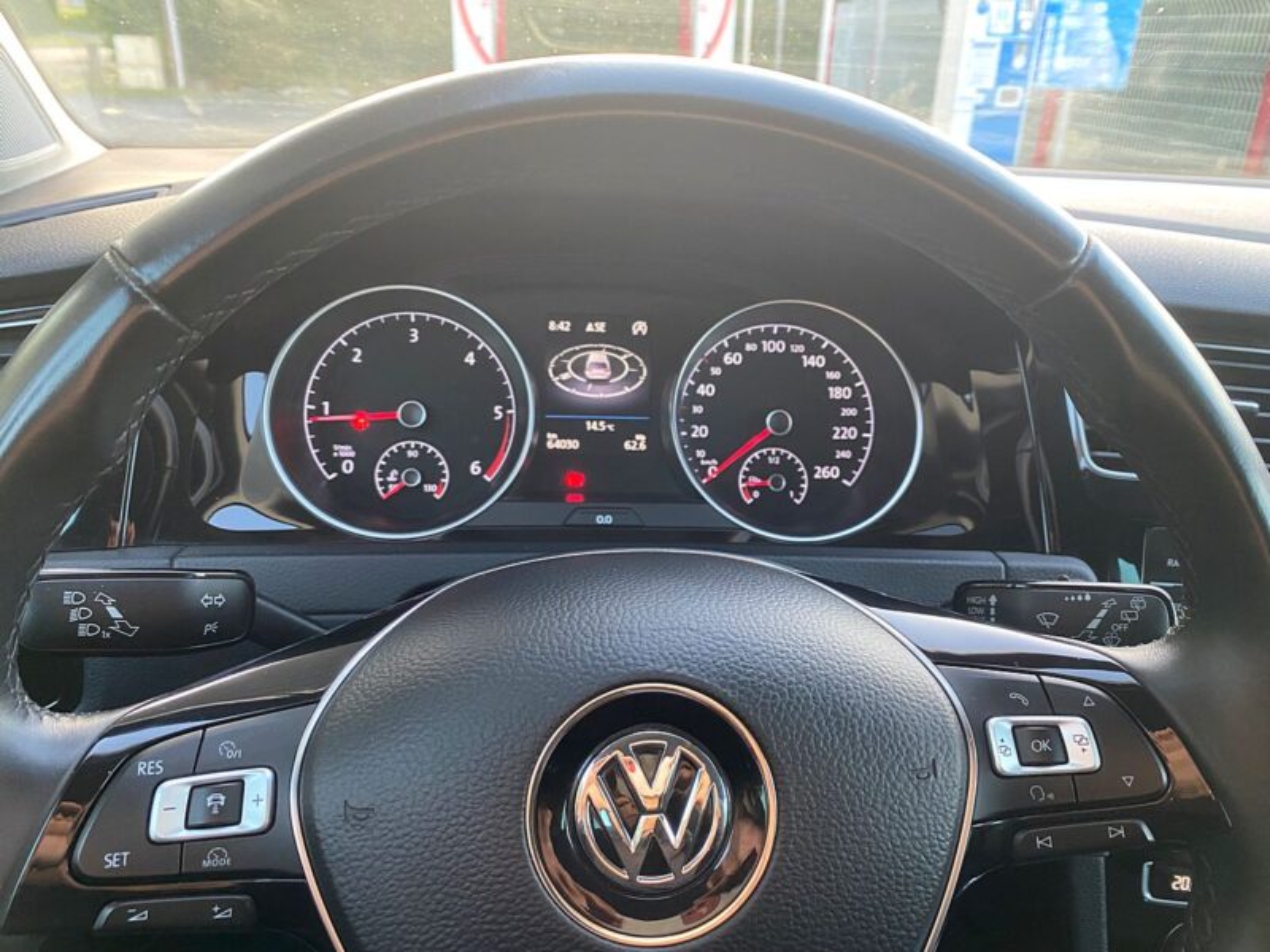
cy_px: 476
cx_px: 635
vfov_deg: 53.1
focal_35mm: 26
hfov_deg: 67.3
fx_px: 954
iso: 125
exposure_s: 1/60
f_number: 1.8
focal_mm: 4.25
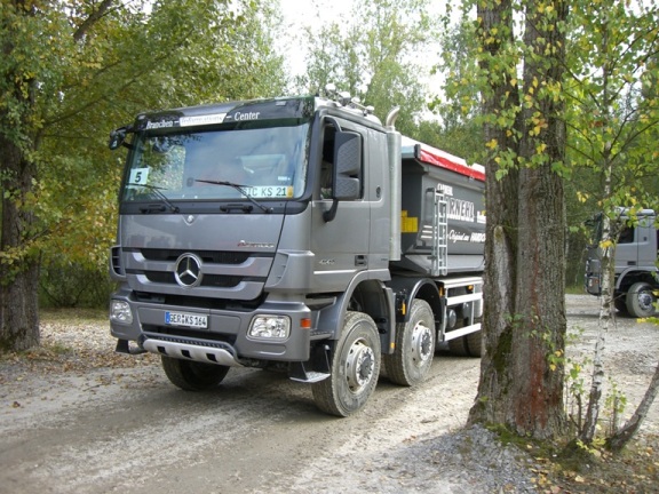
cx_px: 330
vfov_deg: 37.7
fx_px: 723
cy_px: 247
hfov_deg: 49.0
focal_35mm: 38
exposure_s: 1/320
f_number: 2.7
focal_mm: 6.2
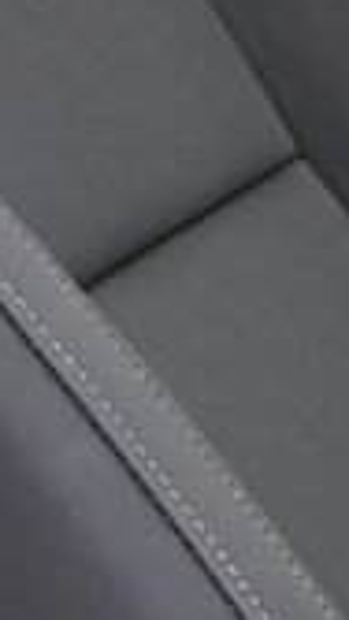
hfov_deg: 4.3
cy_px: 264
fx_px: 4505
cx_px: 984
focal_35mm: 274
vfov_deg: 7.9
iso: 2500
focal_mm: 18
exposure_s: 1/25
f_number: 3.5
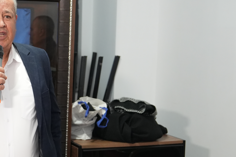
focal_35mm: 89
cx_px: -9
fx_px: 583
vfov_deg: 15.4
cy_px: 74
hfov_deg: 21.9
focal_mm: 35
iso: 3200
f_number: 2.8
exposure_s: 1/100
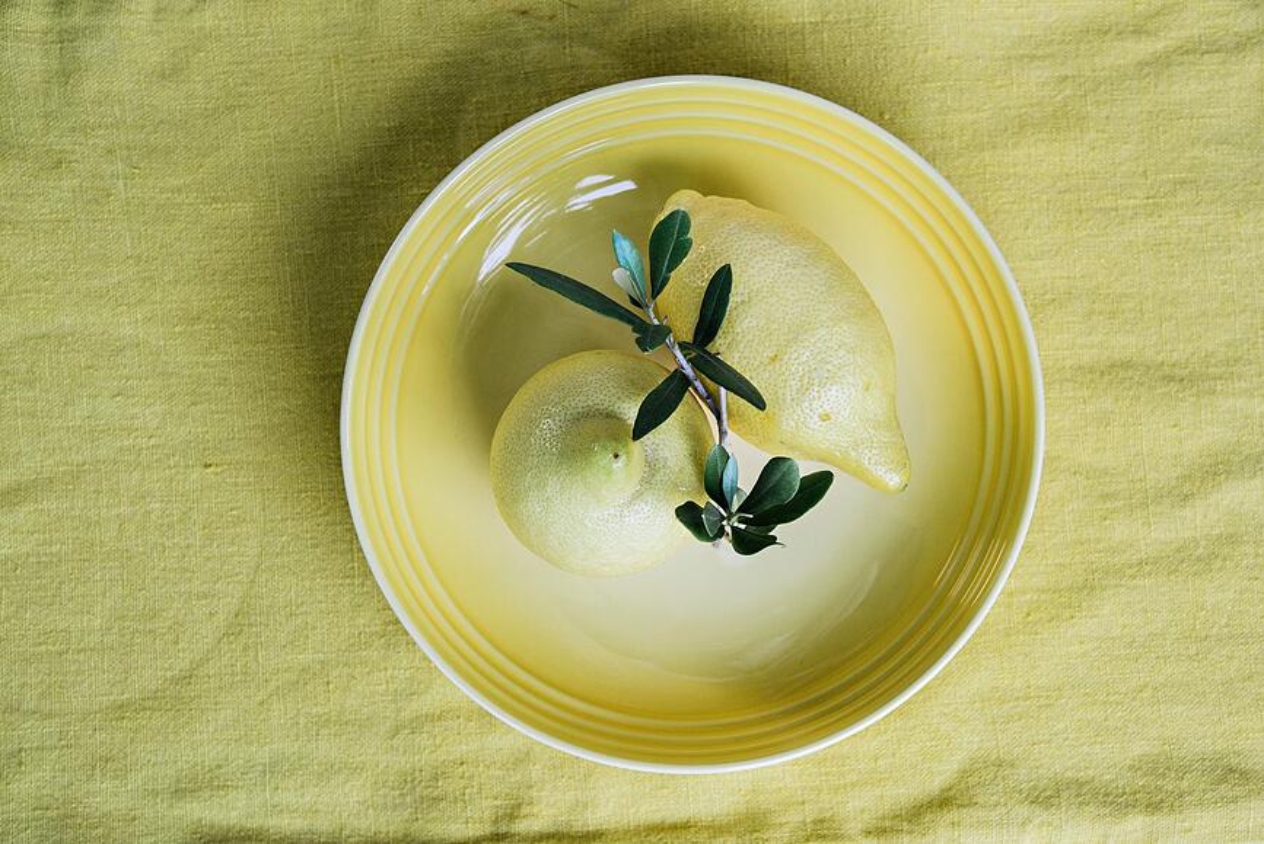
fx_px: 2108
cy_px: 422
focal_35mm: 60
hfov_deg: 33.4
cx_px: 632
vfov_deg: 22.6
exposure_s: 1/320
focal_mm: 60
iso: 640
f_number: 6.3
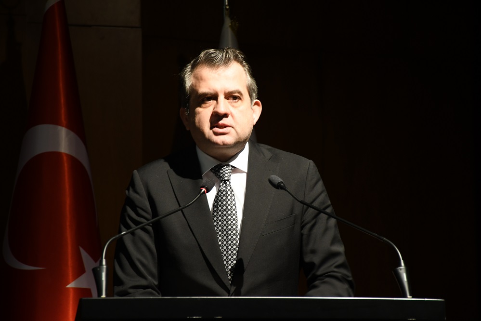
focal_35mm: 127
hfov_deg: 16.1
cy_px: 160
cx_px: 240
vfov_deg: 10.8
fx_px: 1697
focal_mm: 85
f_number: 5.3
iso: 1000
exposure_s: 1/20
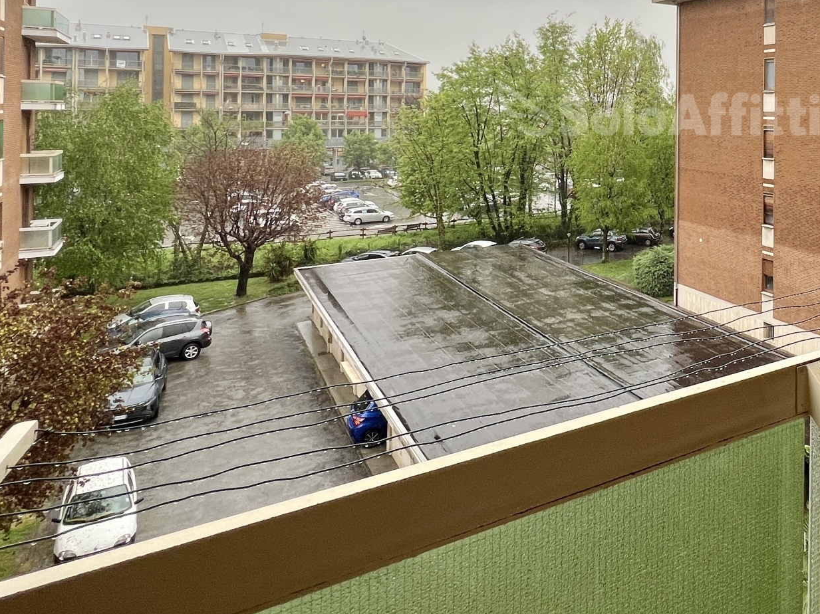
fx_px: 639
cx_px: 658
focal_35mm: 27
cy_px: 108
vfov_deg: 48.0
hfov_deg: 60.0
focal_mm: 1.57
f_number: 1.8
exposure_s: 1/99
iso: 64
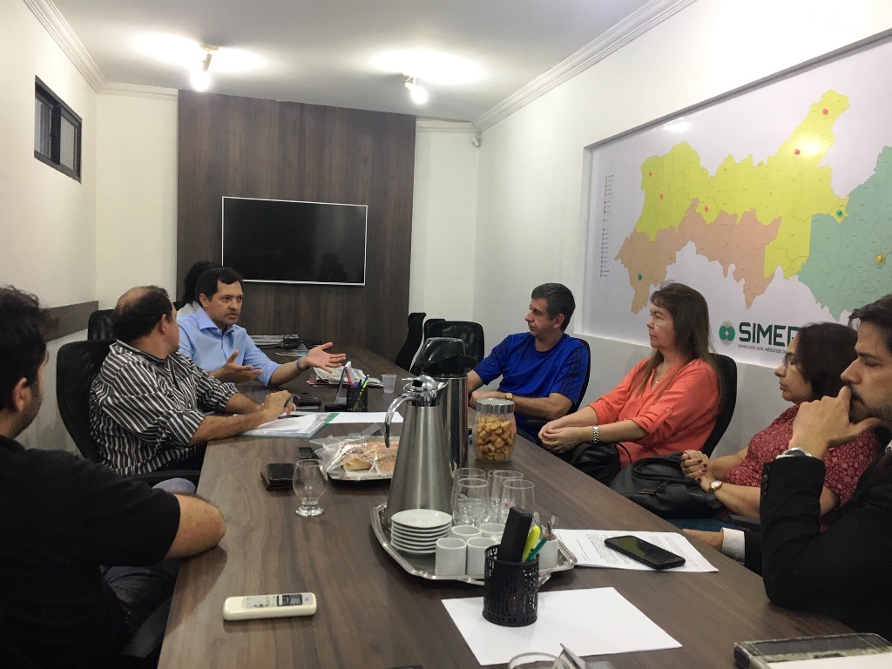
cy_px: 334
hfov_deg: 61.7
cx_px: 446
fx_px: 747
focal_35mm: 29
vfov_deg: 48.2
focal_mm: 4.15
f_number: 2.2
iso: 80
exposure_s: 1/30
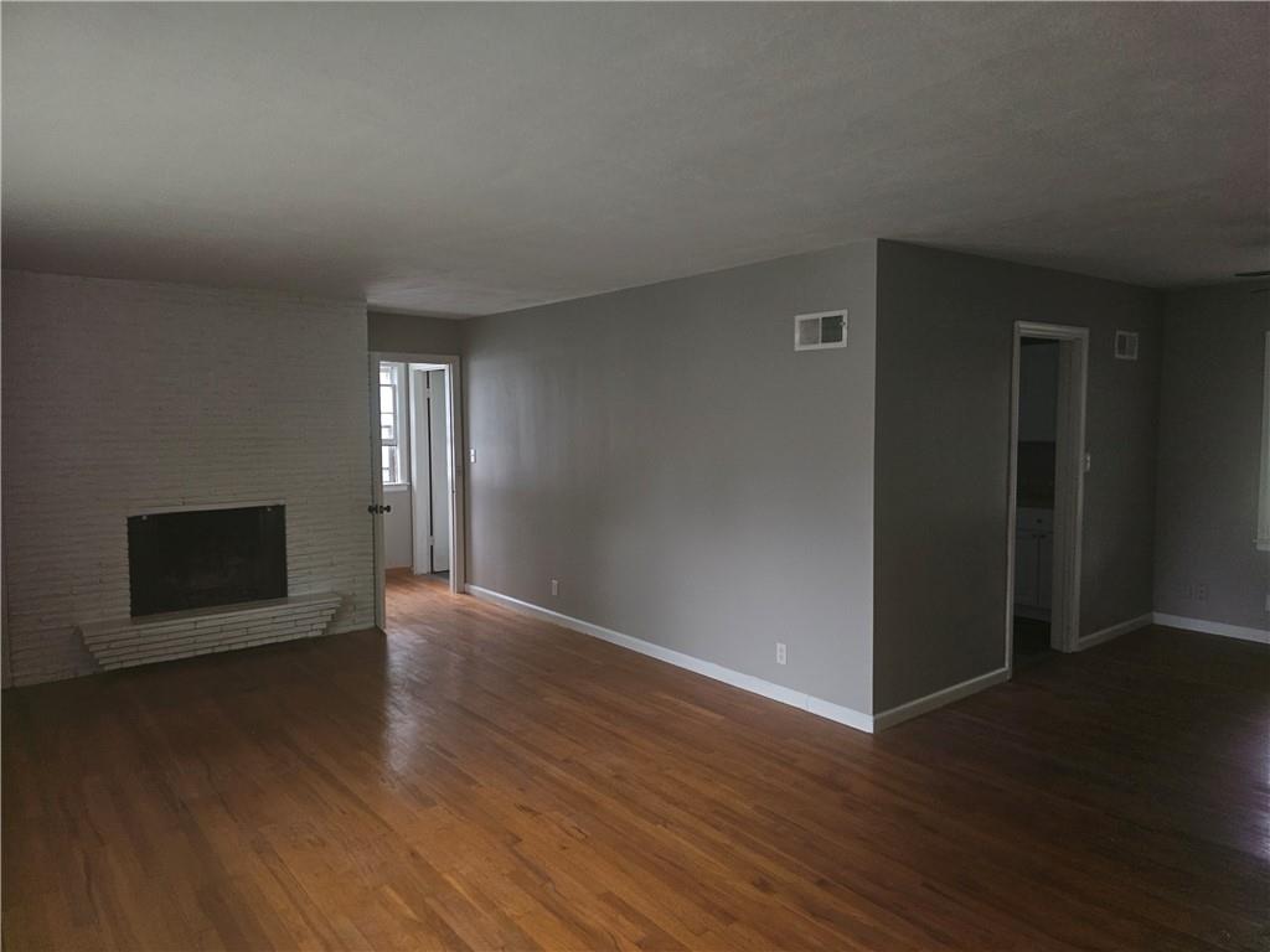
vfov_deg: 58.9
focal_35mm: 23
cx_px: 635
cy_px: 476
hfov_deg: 73.9
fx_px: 844
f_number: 1.7
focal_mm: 6.3
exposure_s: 1/24
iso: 100
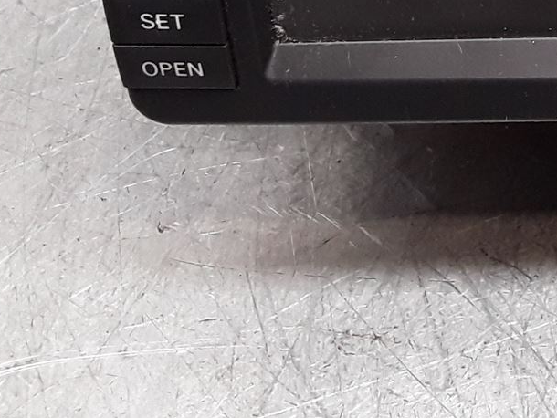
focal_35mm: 94
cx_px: 790
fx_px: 1513
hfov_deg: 18.8
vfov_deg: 14.7
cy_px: -192
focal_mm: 2.91
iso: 100
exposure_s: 1/50
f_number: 1.9
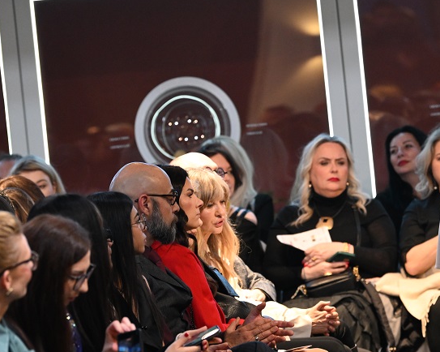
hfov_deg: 6.4
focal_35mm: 301
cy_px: 97
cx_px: 404
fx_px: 3918
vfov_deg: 5.1
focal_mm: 145
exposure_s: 1/250
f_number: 4
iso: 2500
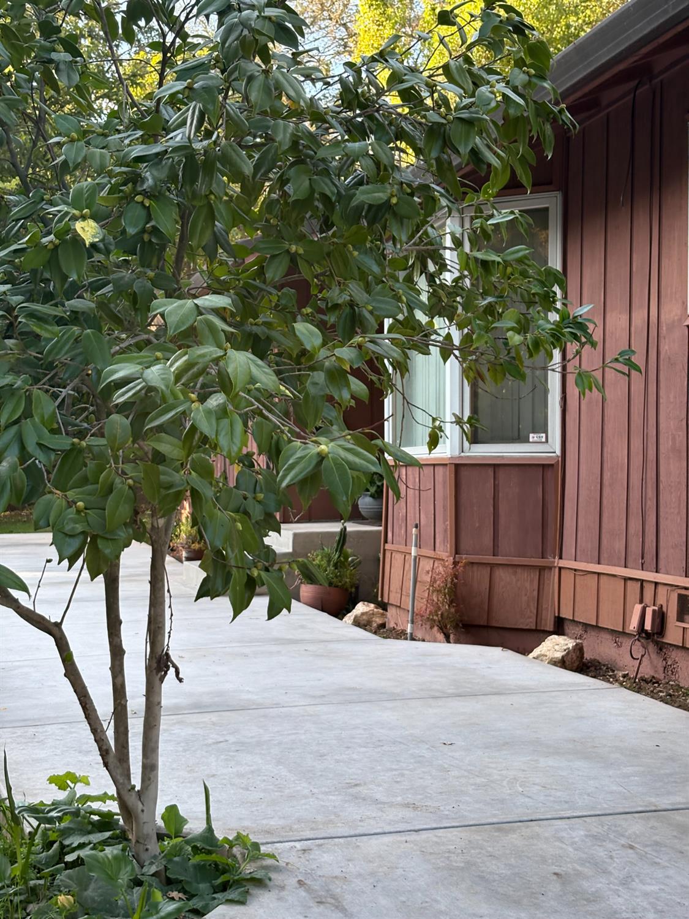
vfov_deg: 36.8
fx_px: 1380
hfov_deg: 28.0
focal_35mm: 52
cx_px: 344
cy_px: 460
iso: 50
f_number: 1.6
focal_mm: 5.96
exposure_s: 1/243
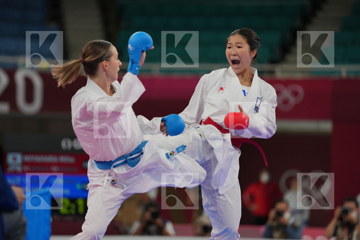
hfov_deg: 10.3
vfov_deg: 6.9
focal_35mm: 200
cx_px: 180
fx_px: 2000
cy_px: 120
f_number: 2.8
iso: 500
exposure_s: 1/1000
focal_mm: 200
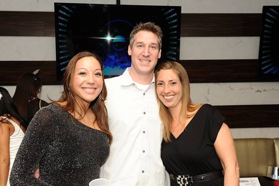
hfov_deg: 49.6
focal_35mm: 39
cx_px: 138
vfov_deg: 34.2
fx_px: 302
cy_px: 93
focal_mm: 38
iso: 1100
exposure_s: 1/250
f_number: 8
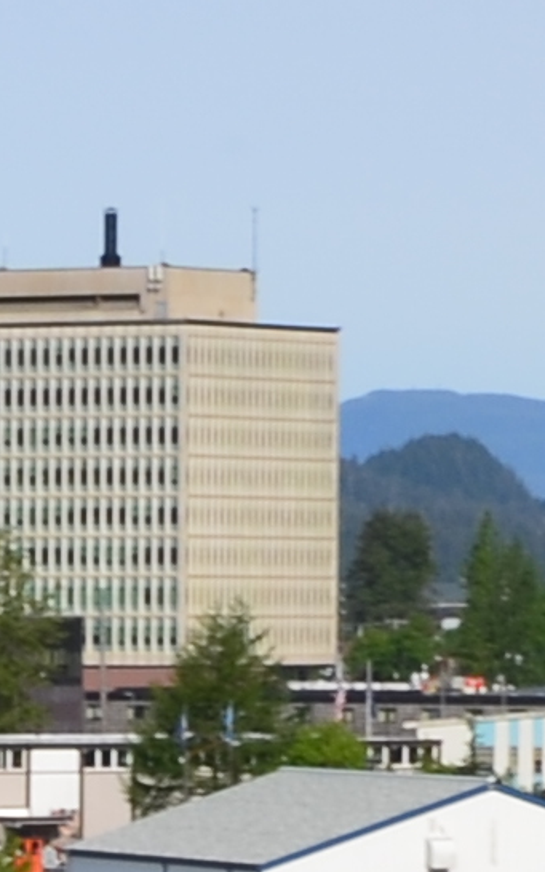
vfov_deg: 5.8
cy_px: 1092
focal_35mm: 358
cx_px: -1117
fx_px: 8512
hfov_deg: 3.6
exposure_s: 1/160
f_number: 11
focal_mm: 26
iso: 100
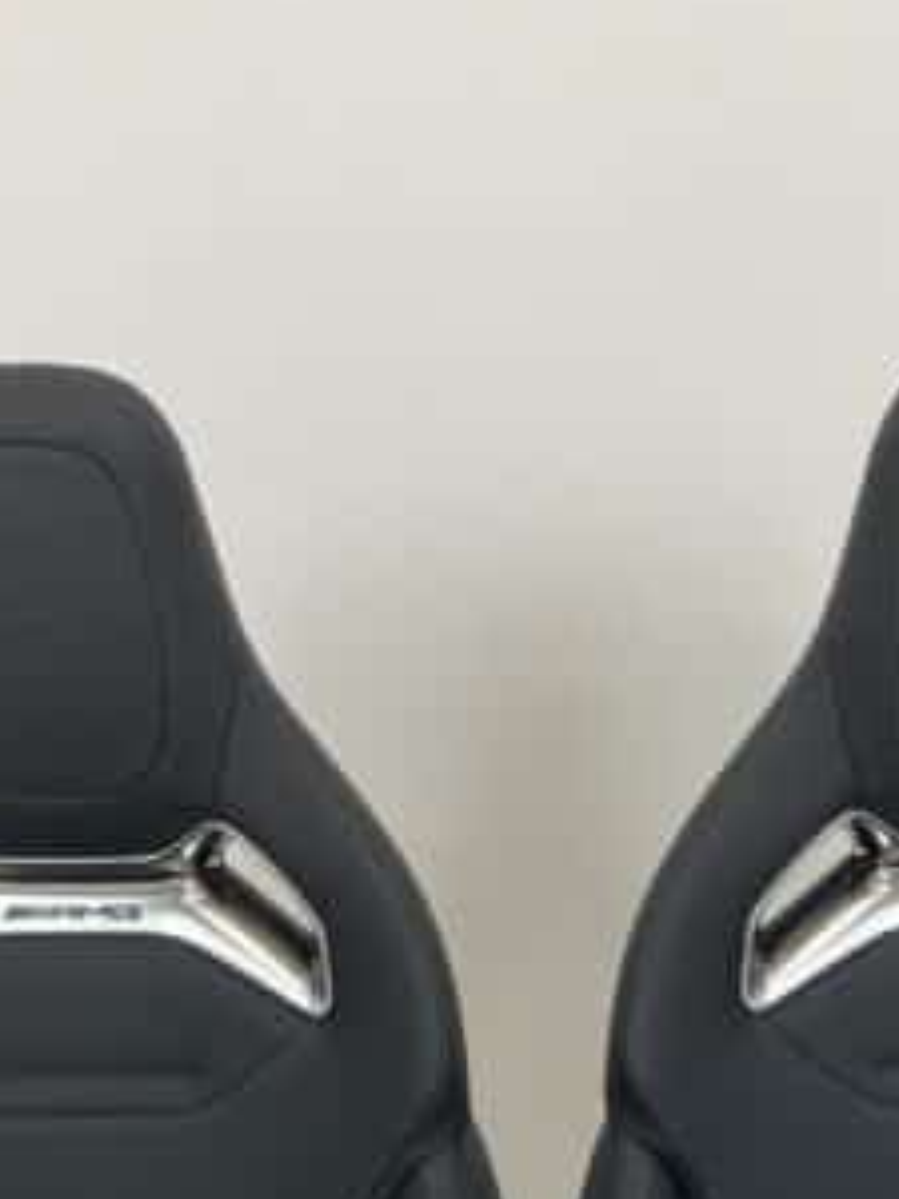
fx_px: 2562
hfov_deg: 19.9
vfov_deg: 23.4
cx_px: 531
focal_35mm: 74
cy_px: 1549
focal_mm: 4.25
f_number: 1.8
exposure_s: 1/100
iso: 125
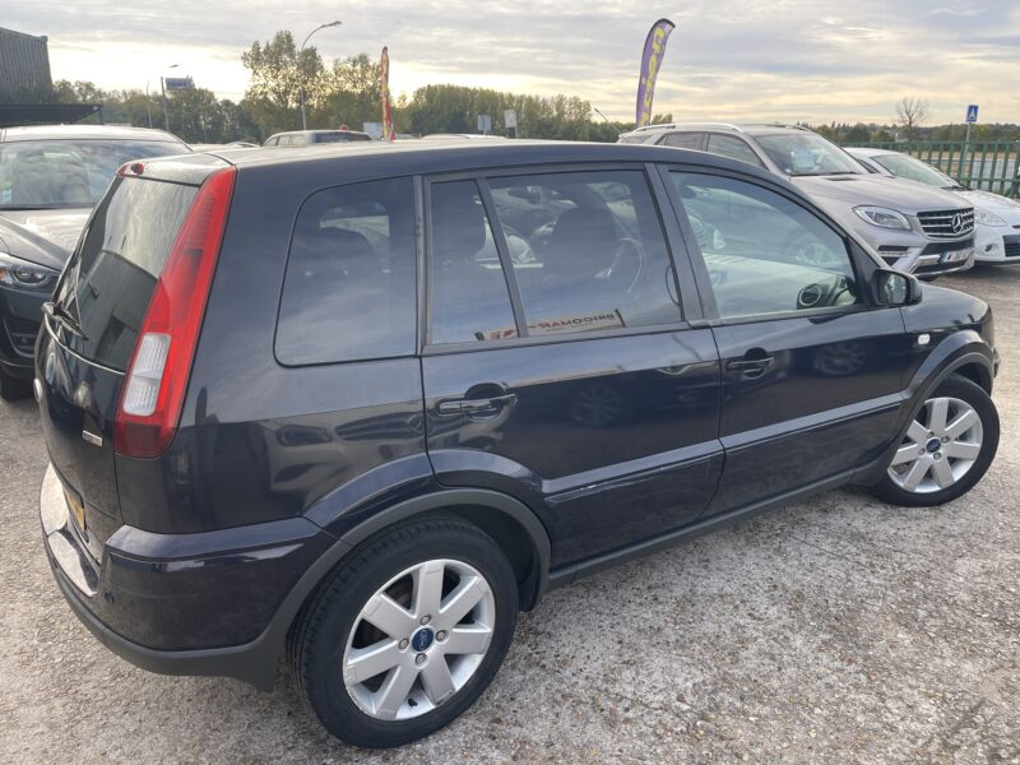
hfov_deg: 67.3
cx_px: 510
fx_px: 766
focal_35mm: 26
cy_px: 382
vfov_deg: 53.1
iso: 32
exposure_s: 1/292
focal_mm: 5.1
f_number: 1.6
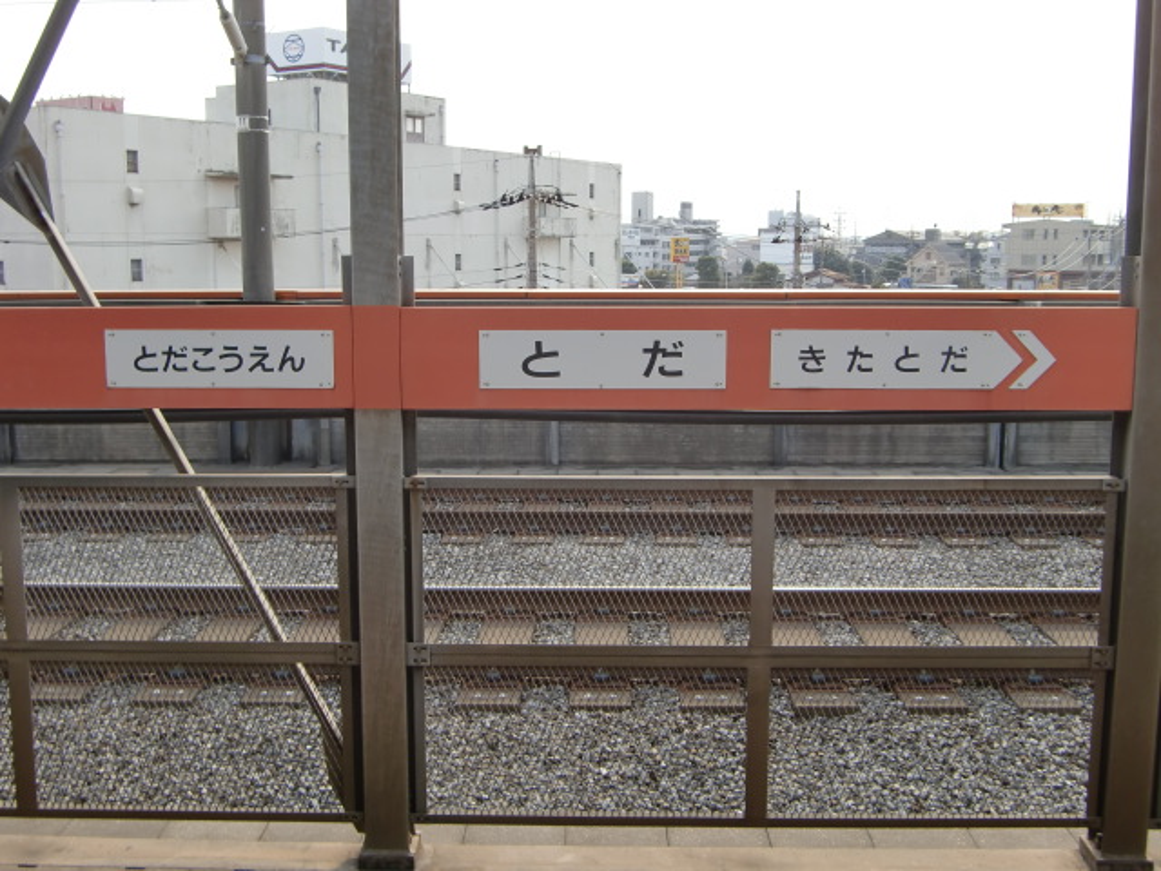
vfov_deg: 36.8
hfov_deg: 47.9
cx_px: 580
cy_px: 436
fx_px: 1308
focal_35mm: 39
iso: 64
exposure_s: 1/400
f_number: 3
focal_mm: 6.9
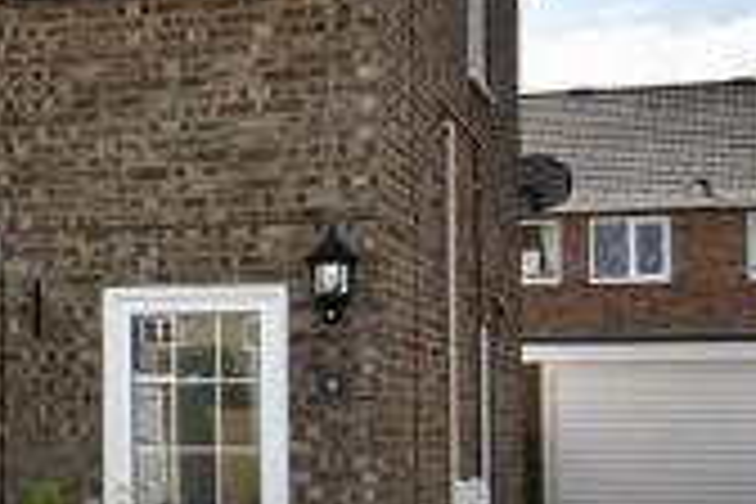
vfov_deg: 11.7
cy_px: 344
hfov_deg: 15.8
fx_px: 2457
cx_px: -448
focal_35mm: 117
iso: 200
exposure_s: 1/400
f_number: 10
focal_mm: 20
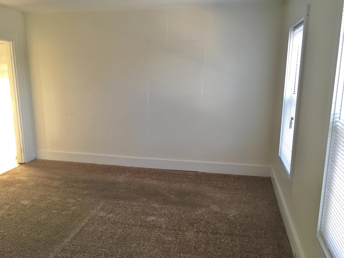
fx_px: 288
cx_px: 172
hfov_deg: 61.7
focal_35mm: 29
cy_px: 129
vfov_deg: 48.2
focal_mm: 4.15
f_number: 2.2
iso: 100
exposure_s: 1/30
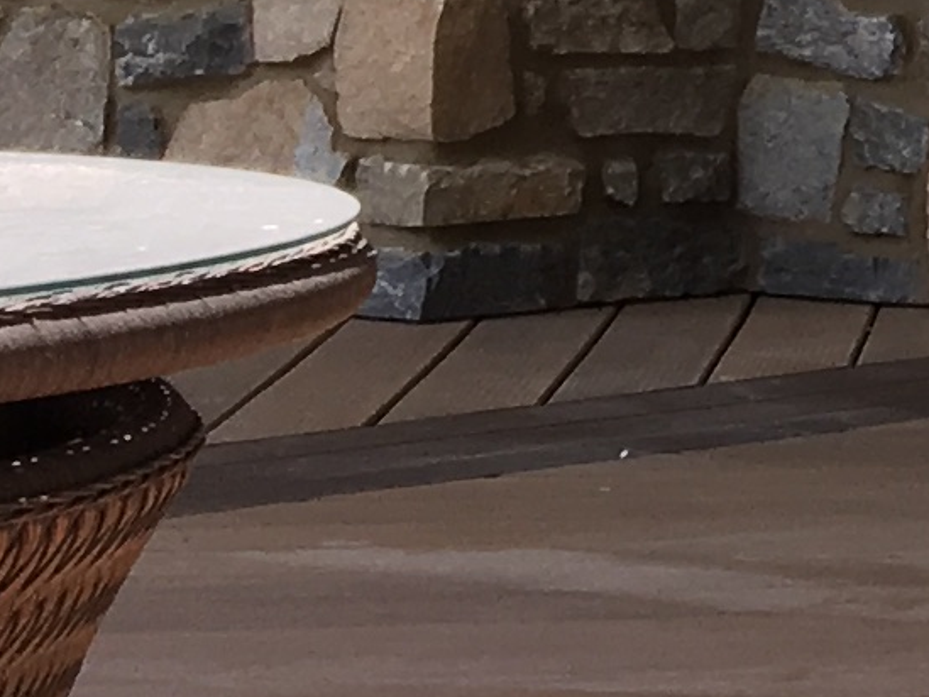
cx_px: 2731
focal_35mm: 213
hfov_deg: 8.0
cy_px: -736
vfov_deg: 6.7
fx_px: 5718
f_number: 2.2
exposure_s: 1/348
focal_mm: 4.15
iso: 25
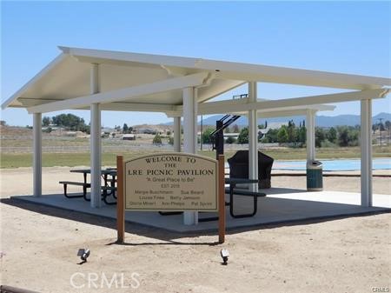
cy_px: 146
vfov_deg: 28.5
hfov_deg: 37.5
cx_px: 196
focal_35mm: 51
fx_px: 576
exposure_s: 1/1250
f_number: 3.8
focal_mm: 9
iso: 125
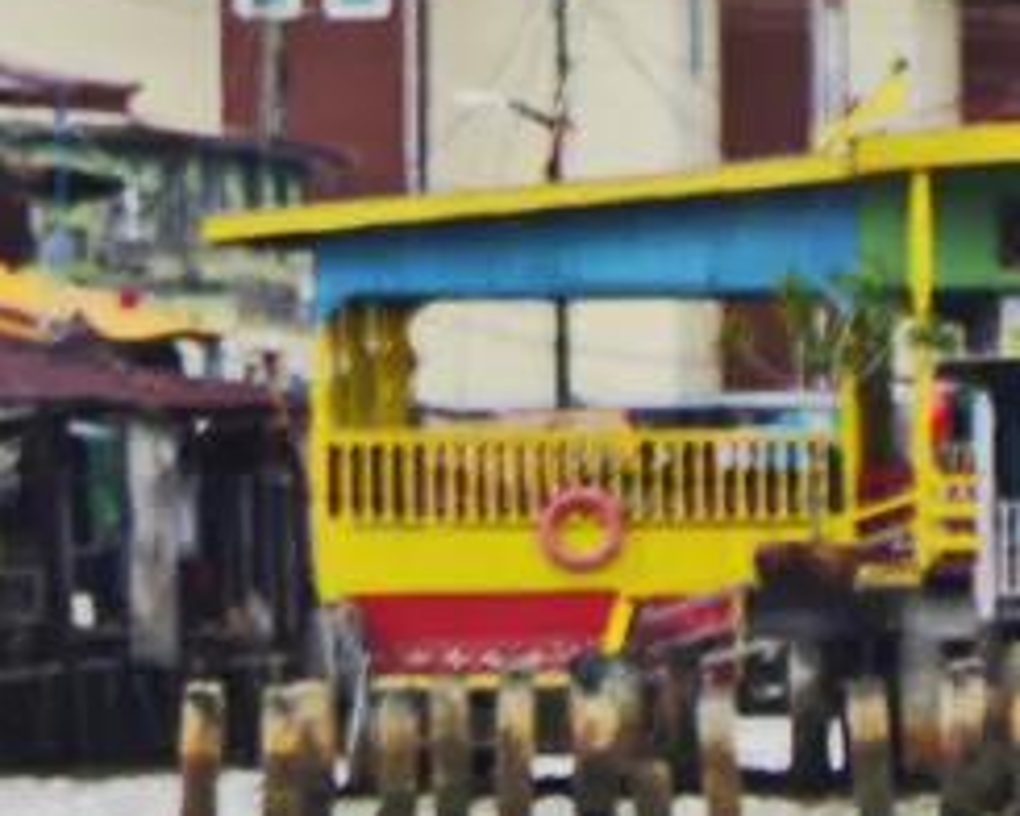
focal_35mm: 1157
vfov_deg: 1.3
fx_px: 34928
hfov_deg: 1.7
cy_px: -321
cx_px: 2377
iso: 100
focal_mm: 135
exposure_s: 1/200
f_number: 5.6
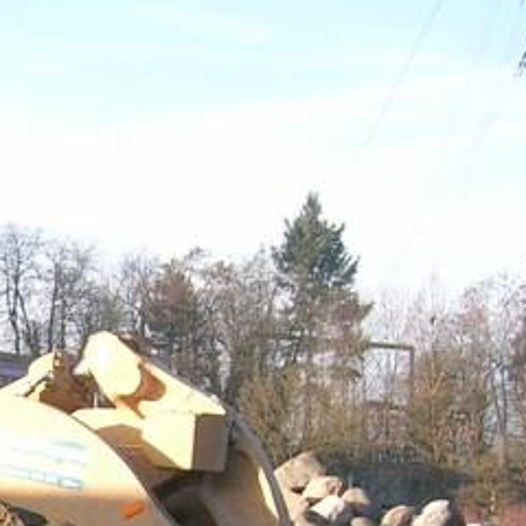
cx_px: -77
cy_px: 594
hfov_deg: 16.3
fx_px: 1771
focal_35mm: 103
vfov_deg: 16.3
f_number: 2.8
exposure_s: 1/290
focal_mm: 5.4
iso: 50
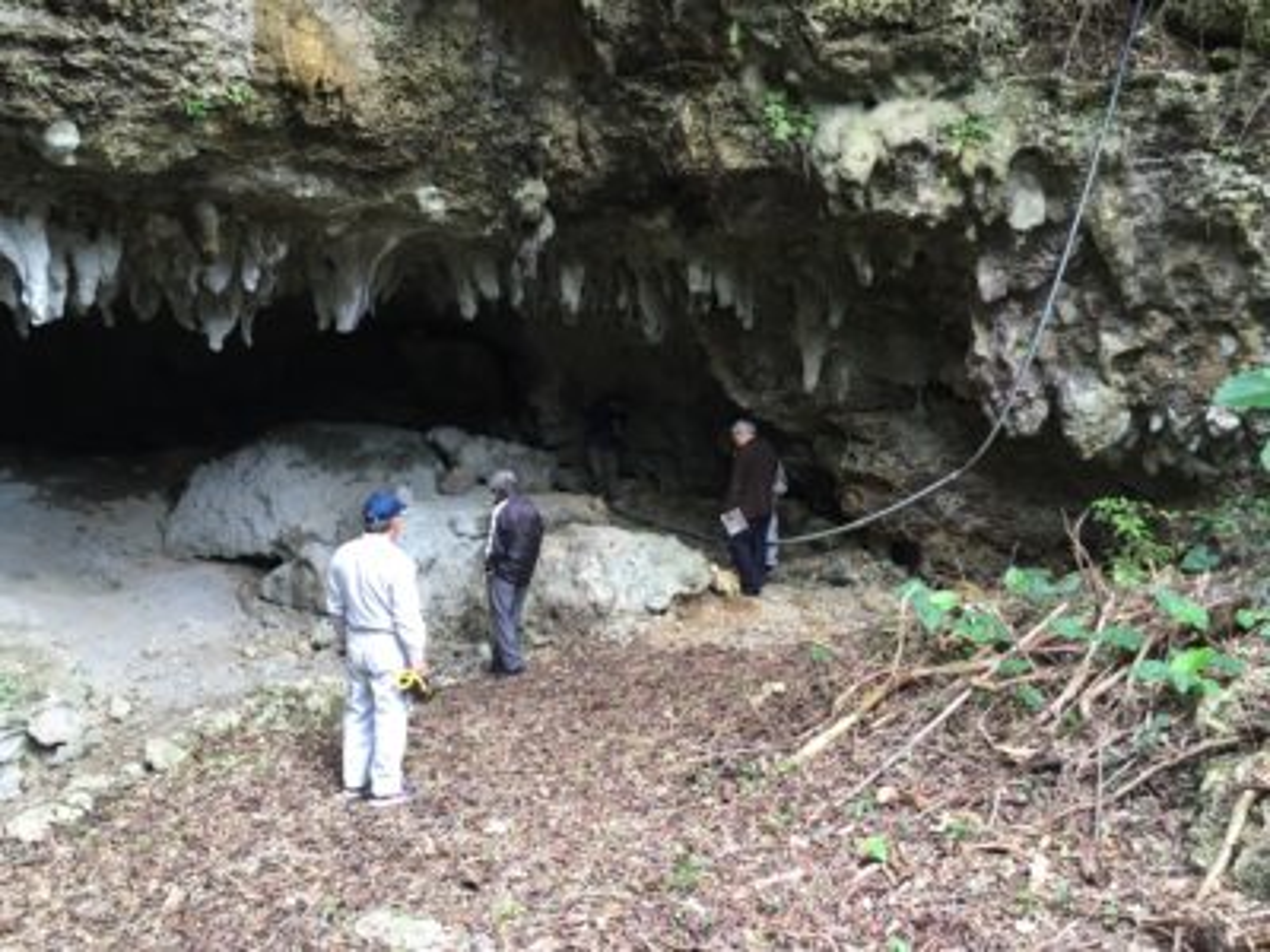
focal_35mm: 29
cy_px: 476
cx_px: 635
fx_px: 1064
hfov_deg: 61.7
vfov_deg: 48.2
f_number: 2.2
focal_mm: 4.15
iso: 64
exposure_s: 1/30
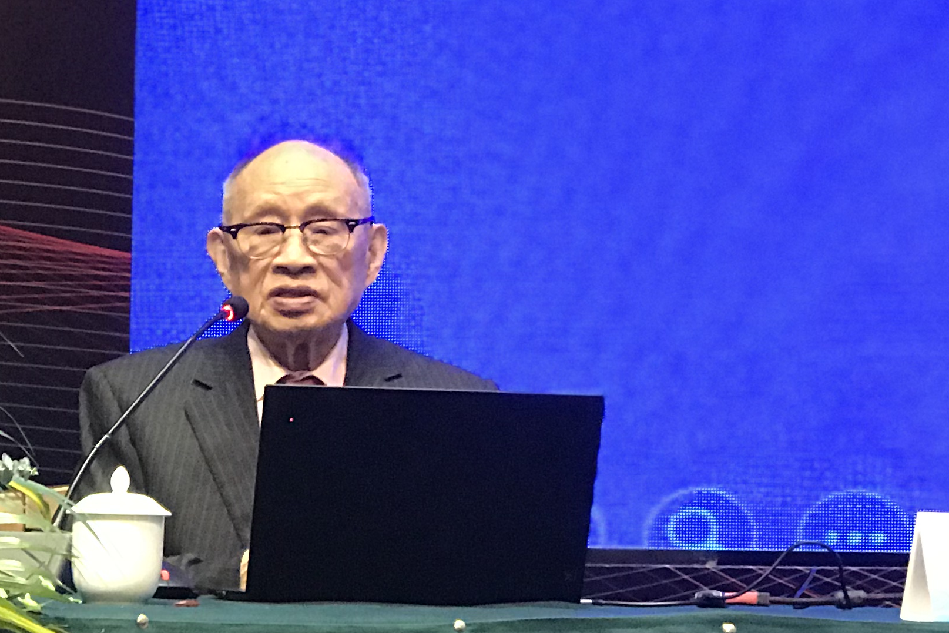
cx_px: 327
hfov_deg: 13.8
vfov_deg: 9.3
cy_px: 274
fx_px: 3902
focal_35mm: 148
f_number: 2.8
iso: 800
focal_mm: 6.6
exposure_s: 1/53
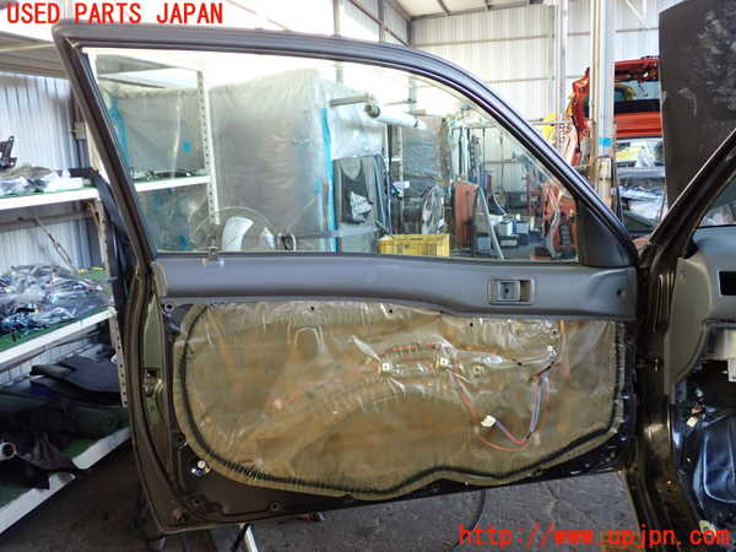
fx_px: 680
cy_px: 276
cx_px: 368
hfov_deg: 56.8
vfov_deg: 44.2
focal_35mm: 32
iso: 250
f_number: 2.4
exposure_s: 1/125
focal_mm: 5.79
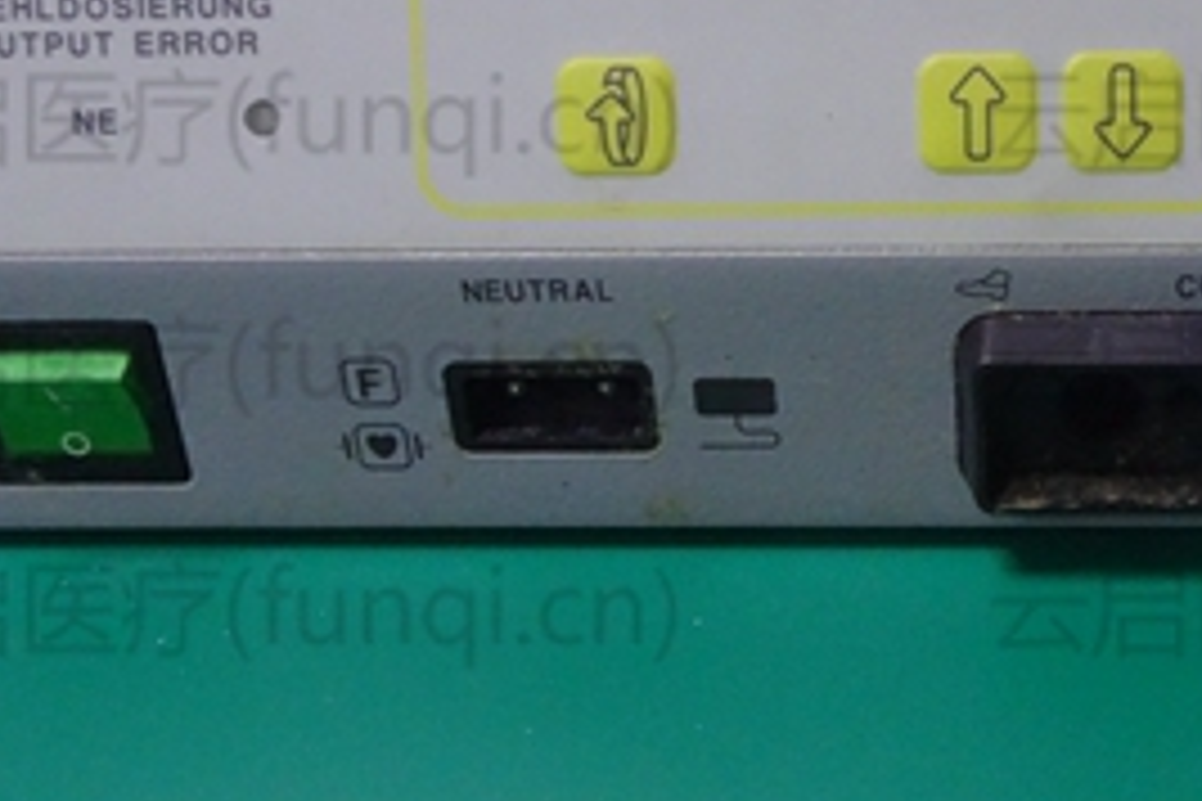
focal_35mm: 56
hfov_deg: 34.2
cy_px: 135
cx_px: 1013
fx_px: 1870
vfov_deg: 23.7
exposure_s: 1/25
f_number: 3.5
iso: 800
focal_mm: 4.1
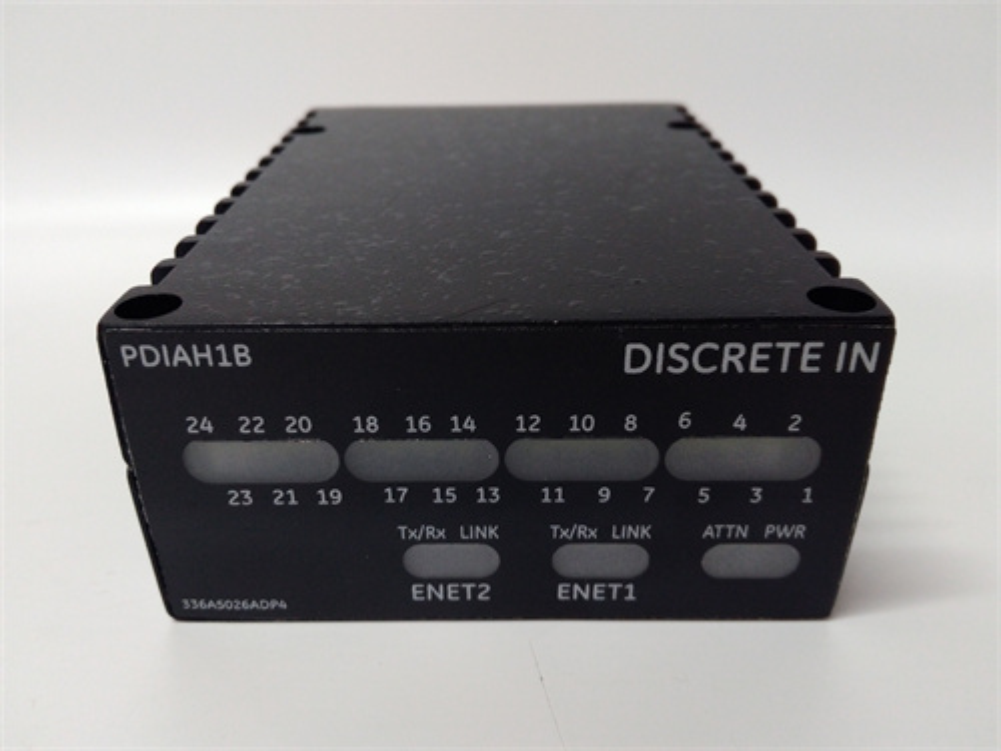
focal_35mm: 27
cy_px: 376
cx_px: 500
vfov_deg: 51.4
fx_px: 781
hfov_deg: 65.3
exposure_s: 1/33
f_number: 2
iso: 261
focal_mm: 3.79
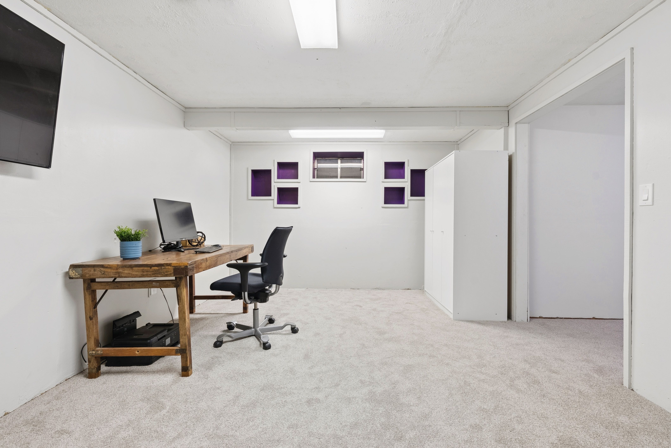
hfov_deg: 96.7
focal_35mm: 16
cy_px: 224
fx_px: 298
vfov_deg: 73.8
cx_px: 336
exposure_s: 1/15
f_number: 8
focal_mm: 16
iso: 500
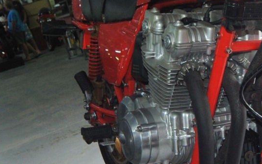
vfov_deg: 41.3
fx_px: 193
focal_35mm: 27
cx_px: 196
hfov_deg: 64.4
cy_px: 7
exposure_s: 1/250
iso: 1250
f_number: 4
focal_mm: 14
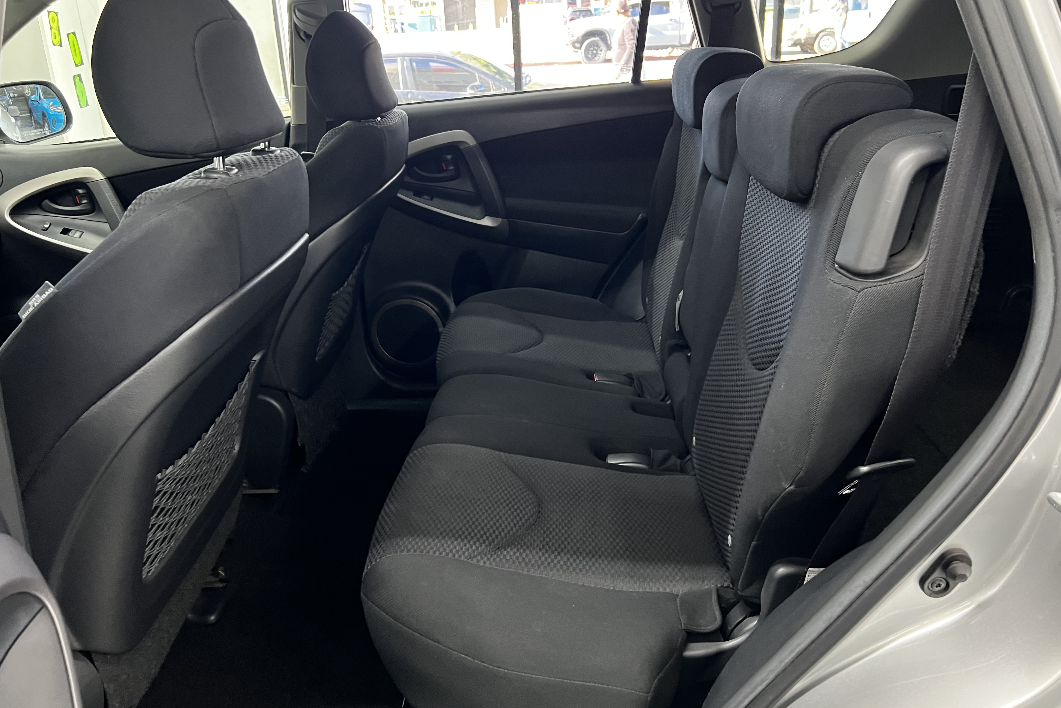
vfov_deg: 46.4
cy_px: 334
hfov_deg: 65.5
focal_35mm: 28
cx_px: 518
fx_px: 825
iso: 500
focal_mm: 5.7
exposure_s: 1/40
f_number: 1.5
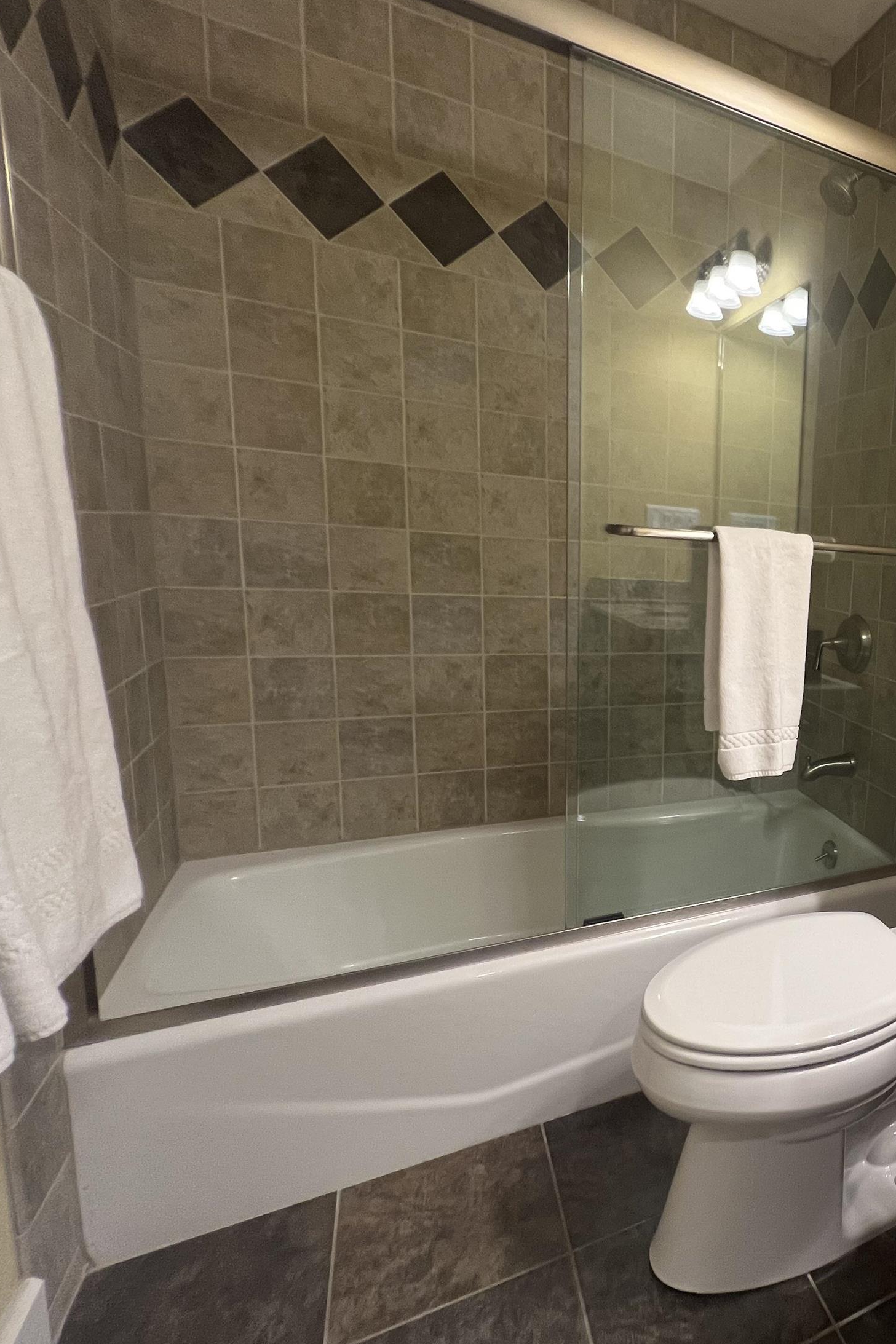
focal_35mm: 19
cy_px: 671
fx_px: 709
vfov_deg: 86.9
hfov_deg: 51.1
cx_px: 907
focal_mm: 1.57
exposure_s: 1/60
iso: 160
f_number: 1.8
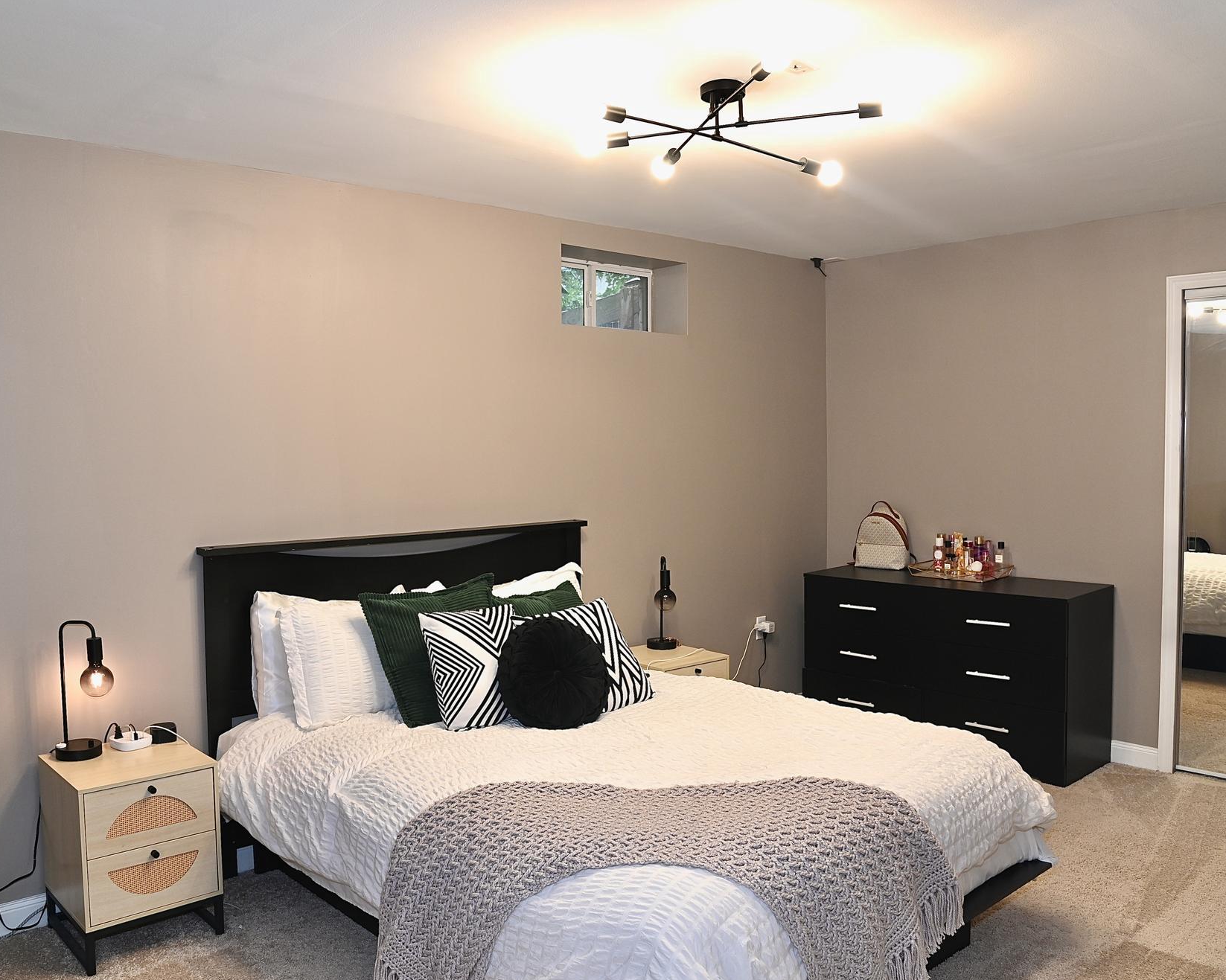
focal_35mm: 28
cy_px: 494
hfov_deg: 62.1
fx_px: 1016
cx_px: 563
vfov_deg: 51.5
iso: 720
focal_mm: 24
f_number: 7.1
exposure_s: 1/30
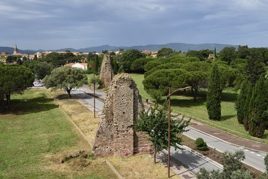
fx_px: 261
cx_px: 134
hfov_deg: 54.4
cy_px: 90
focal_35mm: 35
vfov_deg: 37.9
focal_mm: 35
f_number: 11
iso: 200
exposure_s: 1/320
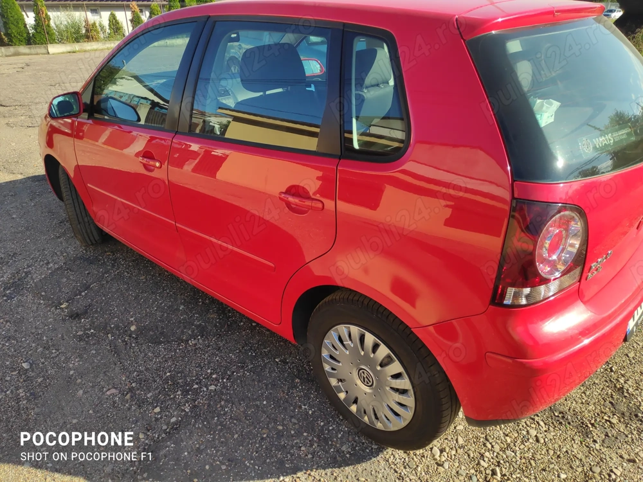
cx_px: 322
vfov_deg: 66.0
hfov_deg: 81.7
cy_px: 241
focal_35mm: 20
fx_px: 372
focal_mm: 3.94
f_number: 1.9
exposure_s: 1/1219
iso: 100
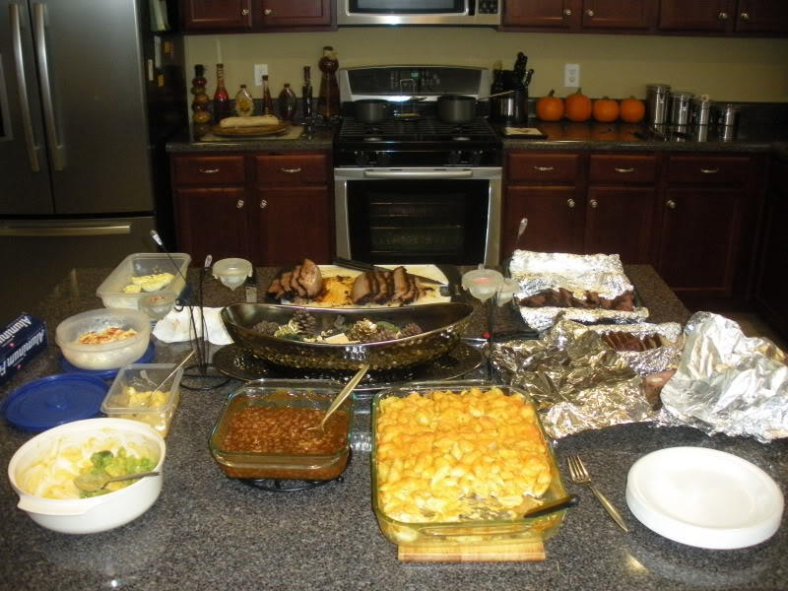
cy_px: 296
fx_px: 797
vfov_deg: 40.7
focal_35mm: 35
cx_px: 394
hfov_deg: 52.6
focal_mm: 6.3
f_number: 3.5
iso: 400
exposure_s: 1/30
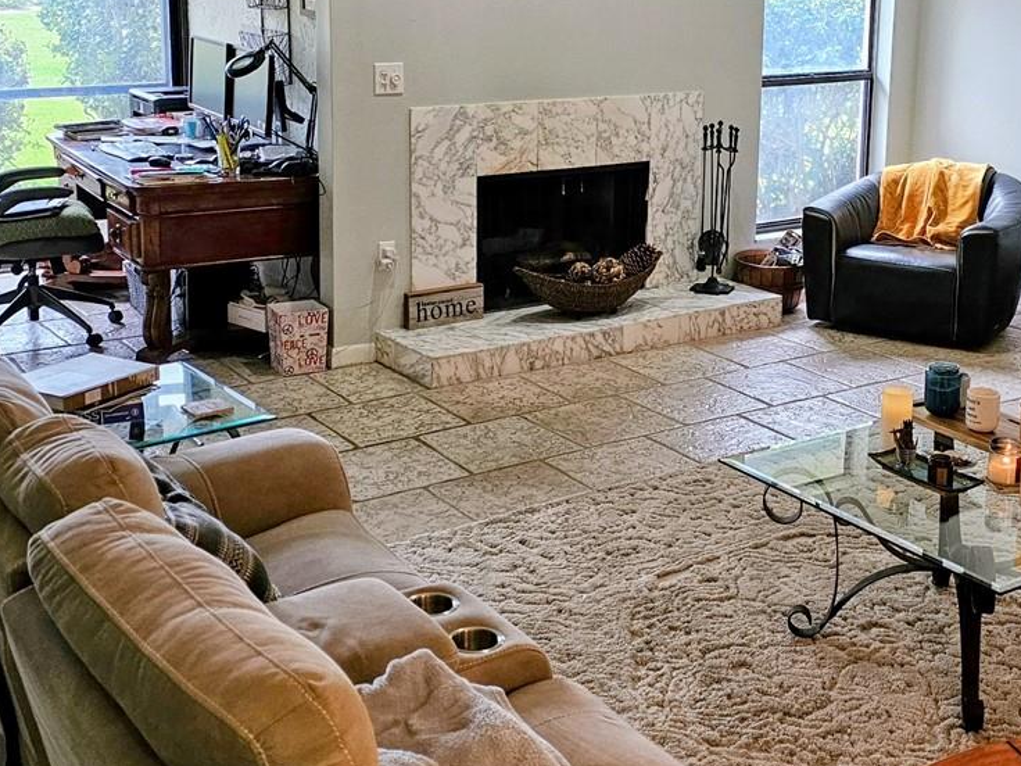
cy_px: 218
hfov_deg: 37.6
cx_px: 705
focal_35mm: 50
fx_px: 1475
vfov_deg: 28.8
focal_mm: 6.3
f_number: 1.7
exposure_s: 1/120
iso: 320
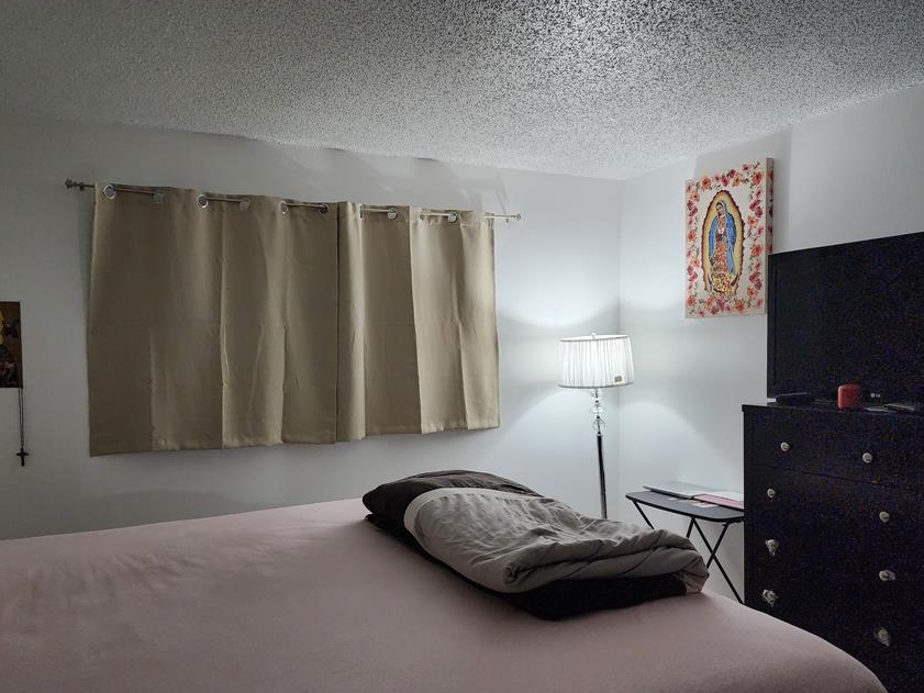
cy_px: 379
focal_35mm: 28
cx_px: 458
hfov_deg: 63.4
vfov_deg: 49.7
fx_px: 748
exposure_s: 1/120
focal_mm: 6.4
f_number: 1.8
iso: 800
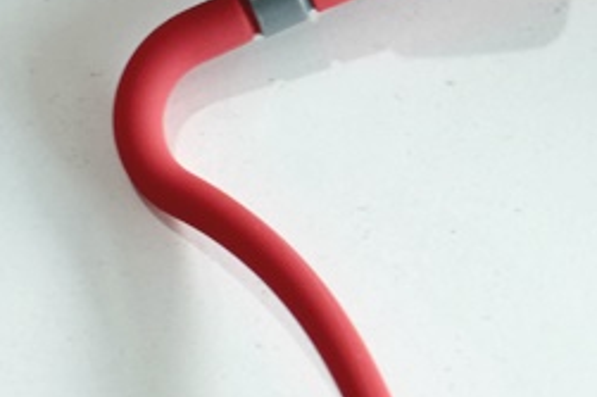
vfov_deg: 6.0
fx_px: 3778
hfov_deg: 8.9
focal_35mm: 228
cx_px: 747
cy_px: 155
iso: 500
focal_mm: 35
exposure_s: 1/38
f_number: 4
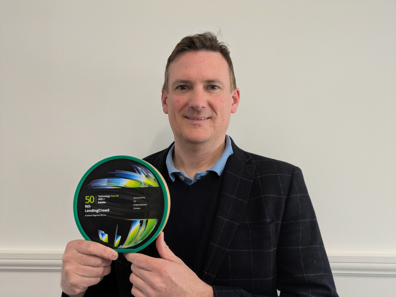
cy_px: 148
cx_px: 198
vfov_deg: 54.9
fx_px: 286
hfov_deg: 69.4
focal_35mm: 25
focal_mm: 5.43
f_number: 1.89
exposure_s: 1/100
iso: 245
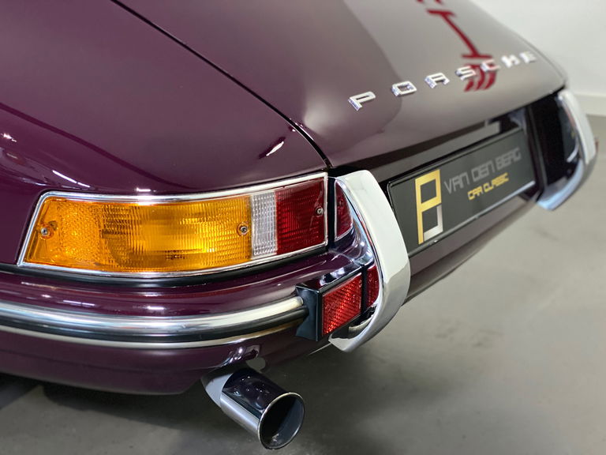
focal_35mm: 52
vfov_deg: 28.0
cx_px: 303
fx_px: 910
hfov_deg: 36.8
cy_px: 228
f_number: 2
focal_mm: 6
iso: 500
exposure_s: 1/21
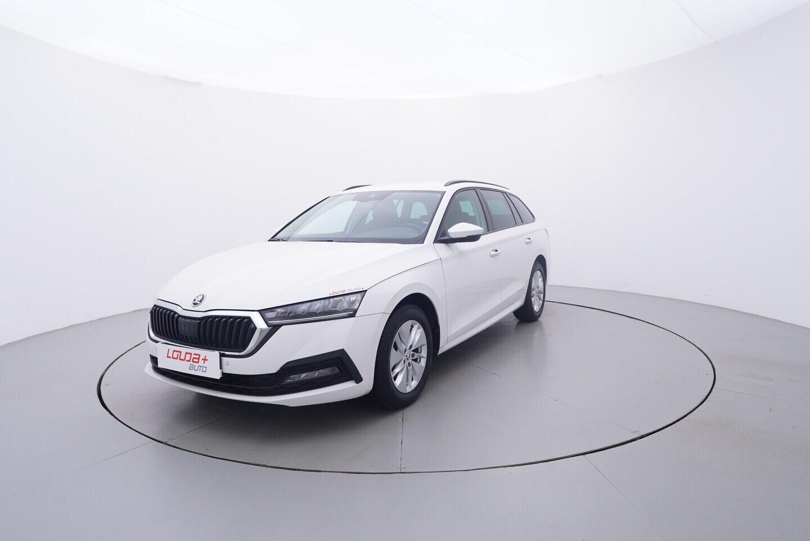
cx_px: 405
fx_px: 507
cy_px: 270
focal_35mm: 22
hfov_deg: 77.3
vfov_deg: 56.2
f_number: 5
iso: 200
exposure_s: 1/80
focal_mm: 15
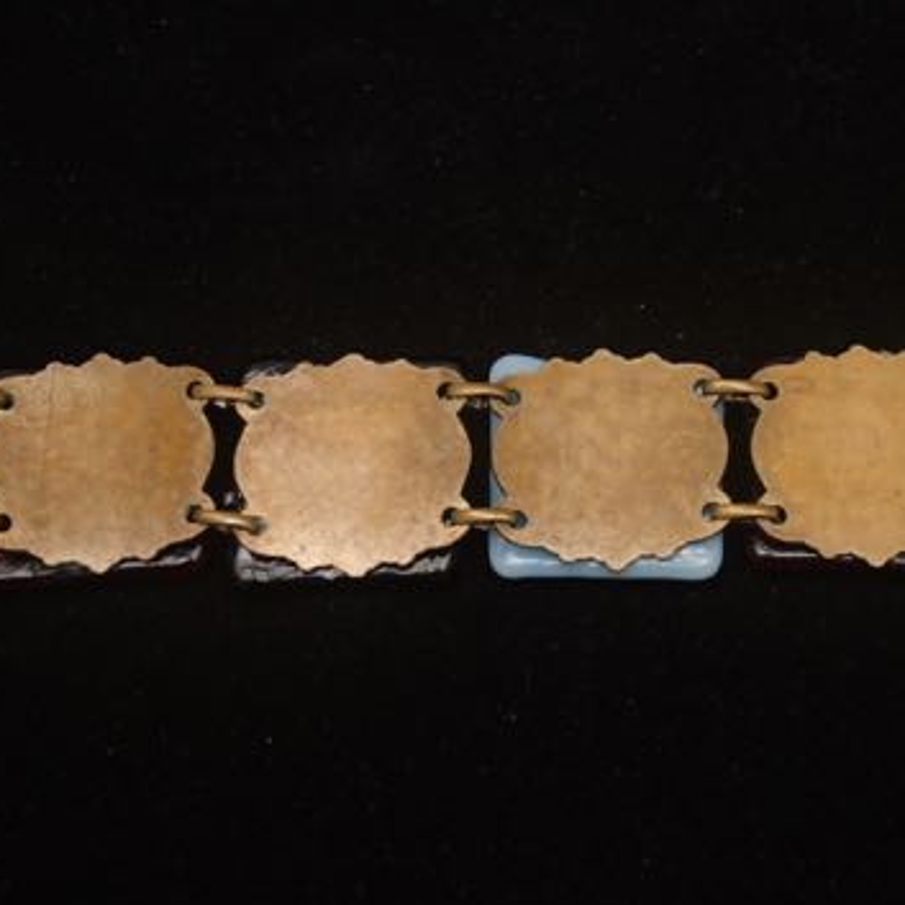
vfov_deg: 19.7
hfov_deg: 19.7
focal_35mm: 88
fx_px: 2603
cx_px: 559
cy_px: 403
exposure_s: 1/160
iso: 160
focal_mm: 38
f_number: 5
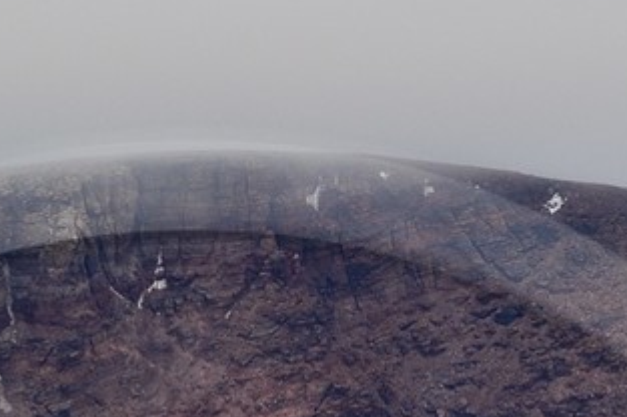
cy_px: 972
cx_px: 192
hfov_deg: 2.2
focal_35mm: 947
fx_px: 16476
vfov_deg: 1.4
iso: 200
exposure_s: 1/250
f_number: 9
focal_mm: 185
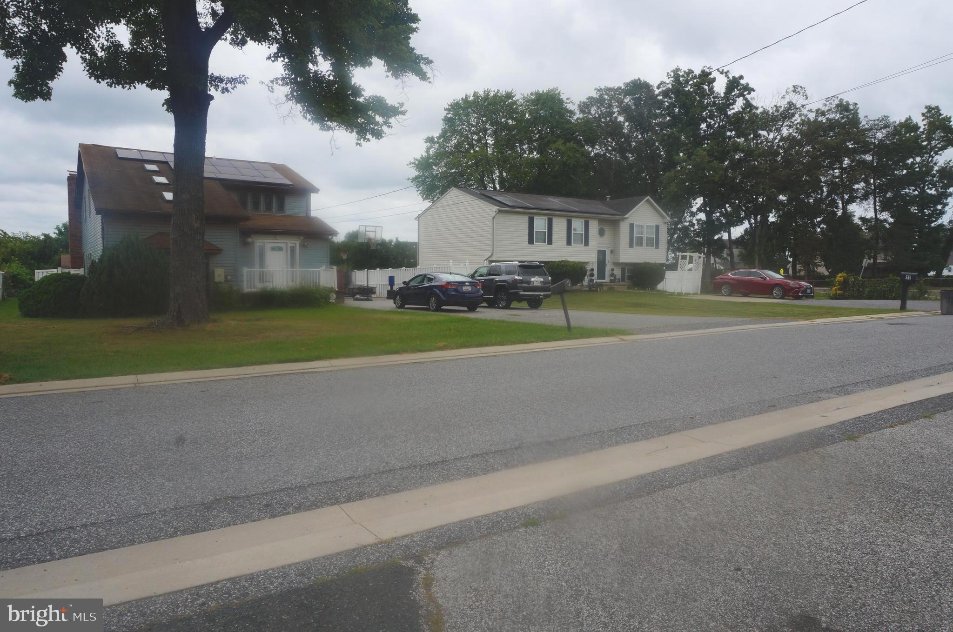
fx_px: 634
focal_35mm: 24
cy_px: 316
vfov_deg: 53.0
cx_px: 476
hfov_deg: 73.8
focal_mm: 16
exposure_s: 1/125
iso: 200
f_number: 16
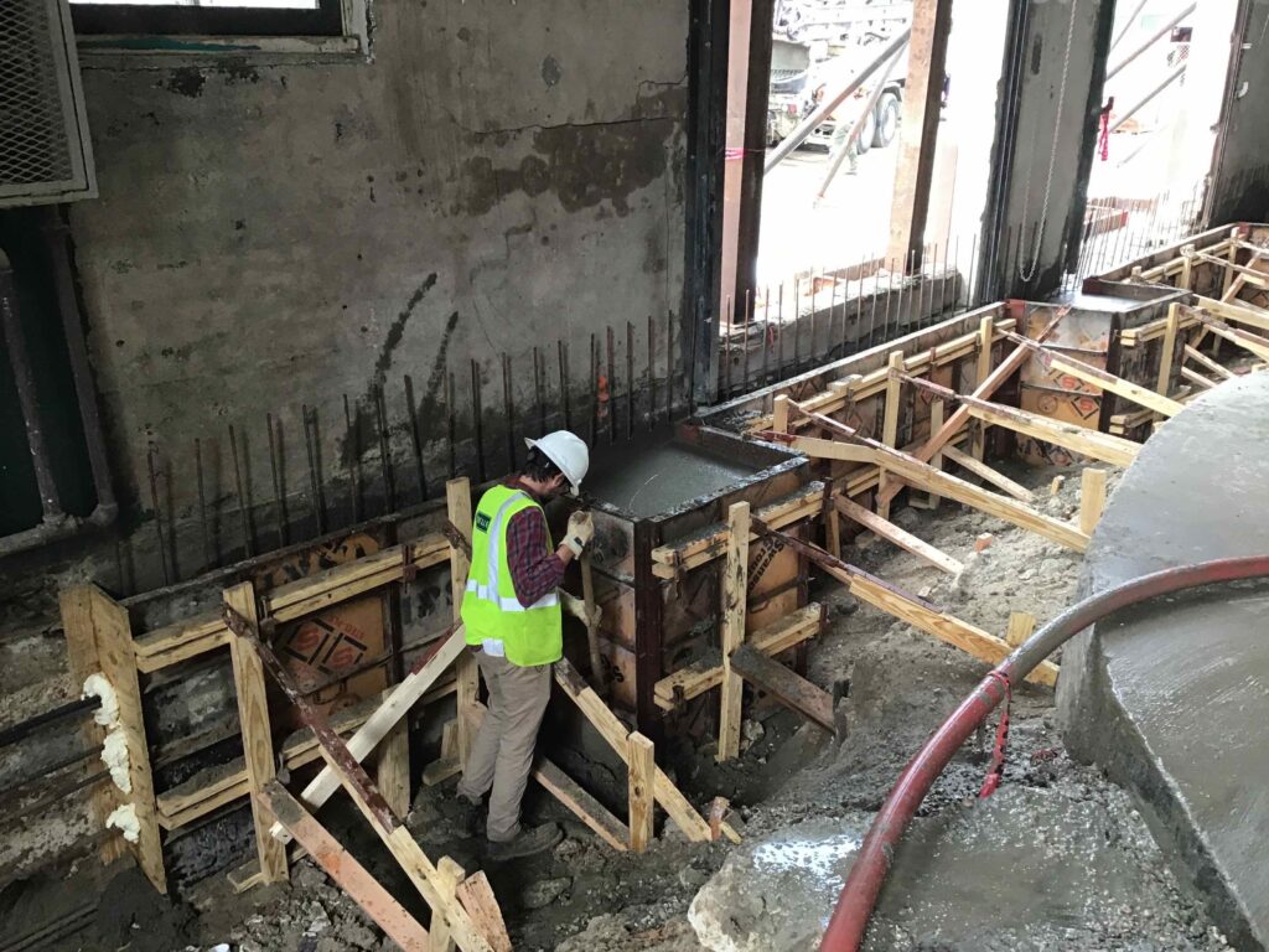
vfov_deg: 45.4
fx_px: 1136
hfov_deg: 58.4
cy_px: 476
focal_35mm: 31
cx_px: 634
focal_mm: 3.3
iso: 64
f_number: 2.4
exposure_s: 1/30
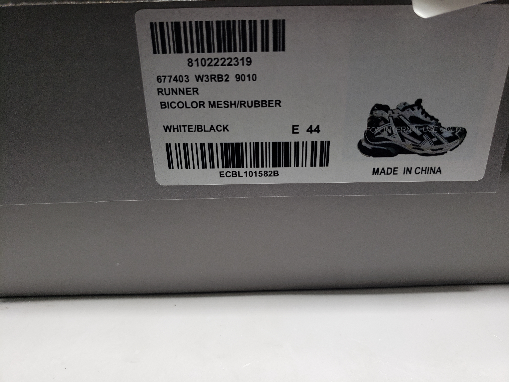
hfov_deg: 67.3
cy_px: 191
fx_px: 382
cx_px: 254
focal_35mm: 26
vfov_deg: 53.1
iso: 50
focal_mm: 4.3
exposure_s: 1/203
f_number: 1.5
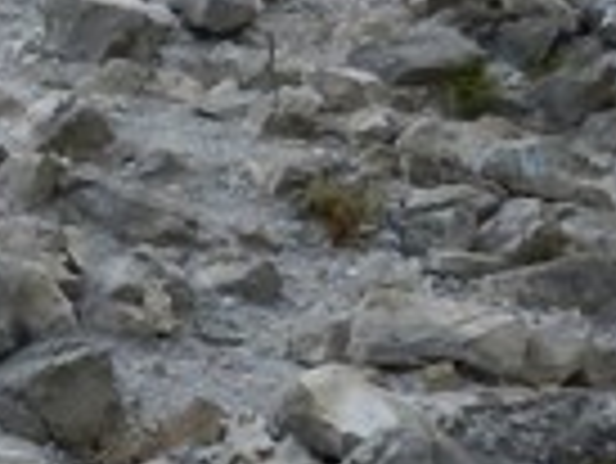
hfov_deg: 11.1
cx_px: -247
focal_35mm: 172
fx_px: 3063
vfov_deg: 8.6
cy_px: 374
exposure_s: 1/200
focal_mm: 4
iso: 160
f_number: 3.4
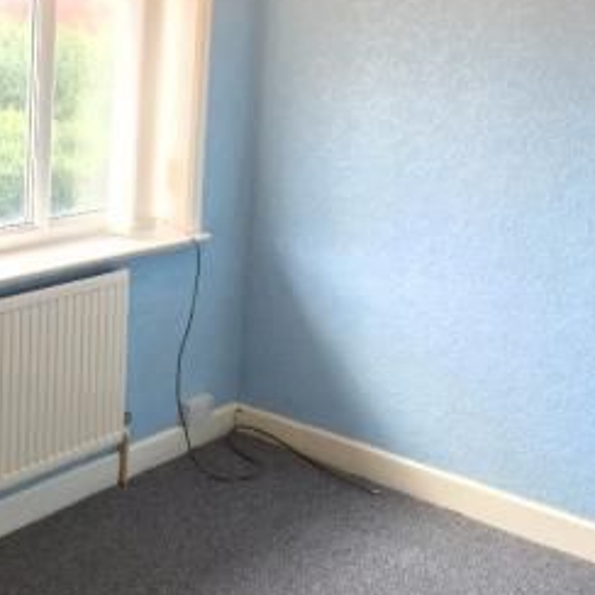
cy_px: 176
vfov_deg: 29.2
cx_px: 68
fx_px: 1128
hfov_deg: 28.5
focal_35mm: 58
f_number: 2.2
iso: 80
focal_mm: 4.15
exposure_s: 1/33
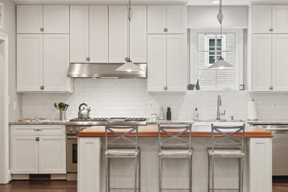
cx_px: 172
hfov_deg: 32.8
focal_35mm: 61
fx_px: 488
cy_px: 97
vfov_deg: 22.3
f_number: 8
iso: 200
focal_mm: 48
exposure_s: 1/6
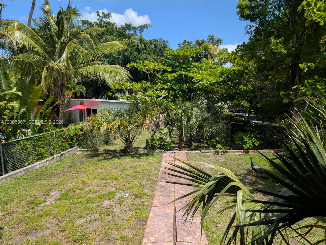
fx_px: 226
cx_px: 163
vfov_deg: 56.9
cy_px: 122
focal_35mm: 24
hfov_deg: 71.5
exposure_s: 1/904
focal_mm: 6.9
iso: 21
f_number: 1.68
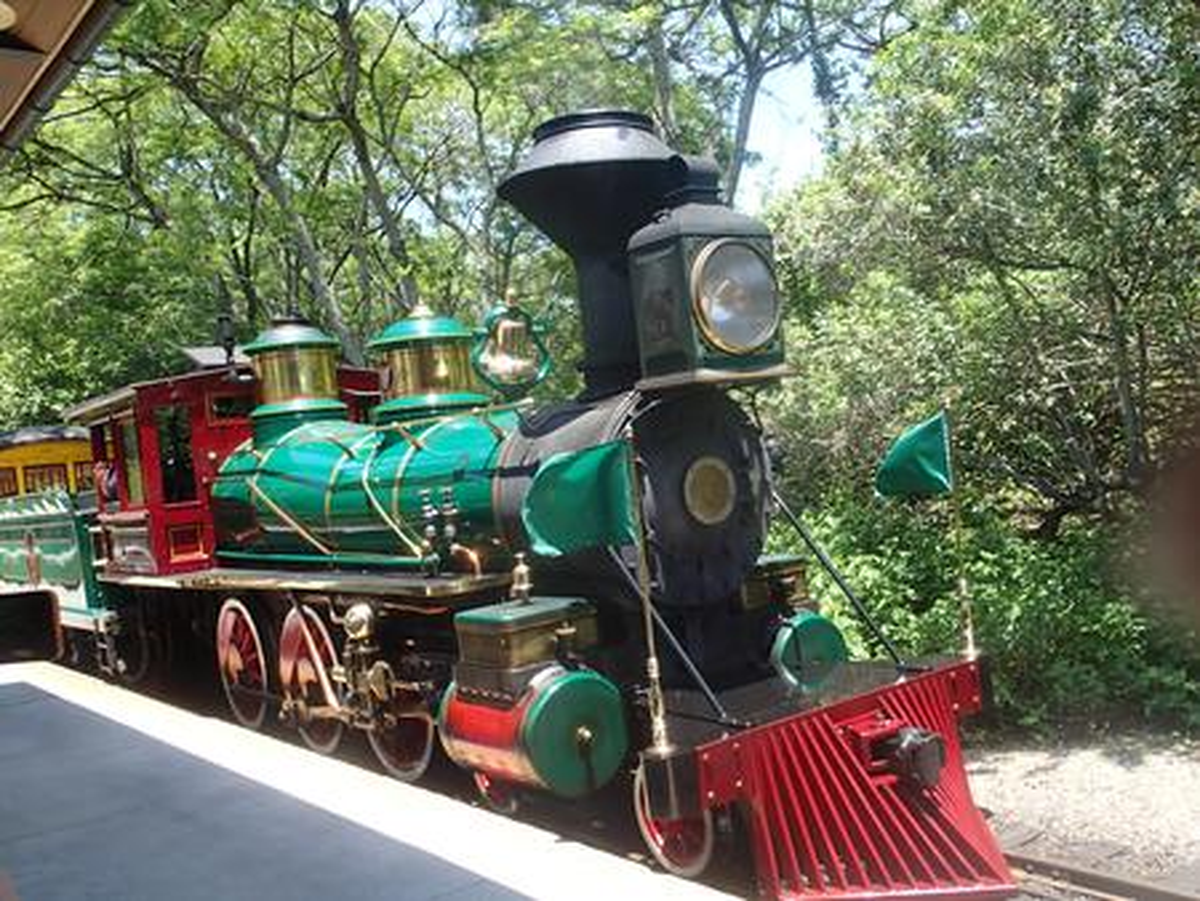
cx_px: 600
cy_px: 450
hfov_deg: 59.9
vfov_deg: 46.8
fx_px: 1041
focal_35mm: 30
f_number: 3.2
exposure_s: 1/320
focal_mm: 5.5
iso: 100
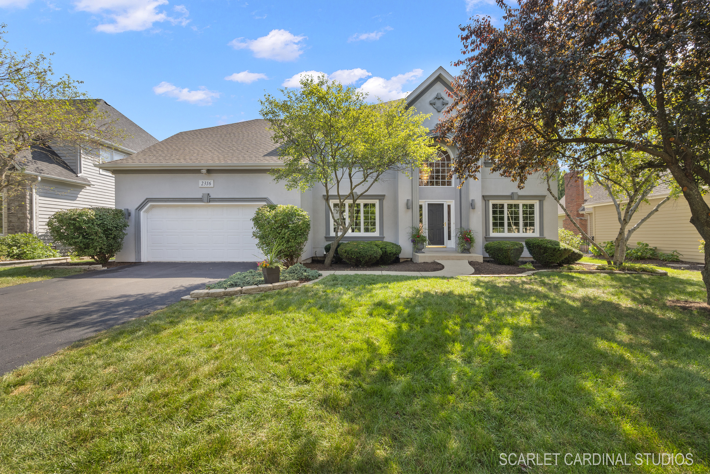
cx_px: 355
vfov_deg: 81.3
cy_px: 237
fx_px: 276
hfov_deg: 104.2
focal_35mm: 14
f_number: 11
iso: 640
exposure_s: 1/125
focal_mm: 14
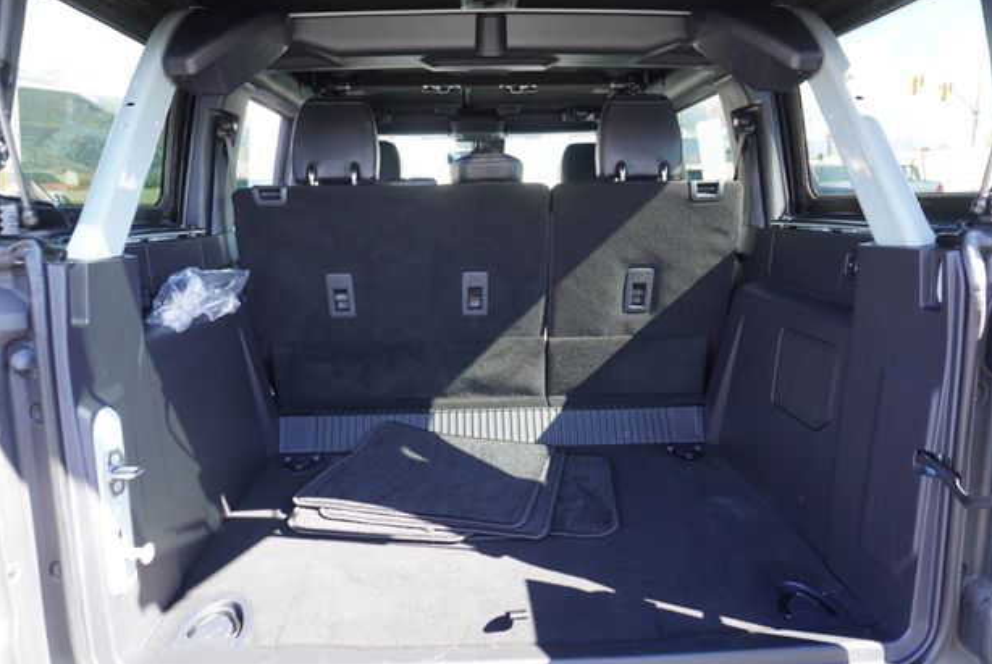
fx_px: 690
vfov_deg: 51.4
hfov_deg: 71.4
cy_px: 338
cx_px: 486
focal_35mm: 25
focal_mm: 16
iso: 200
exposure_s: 1/60
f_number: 4
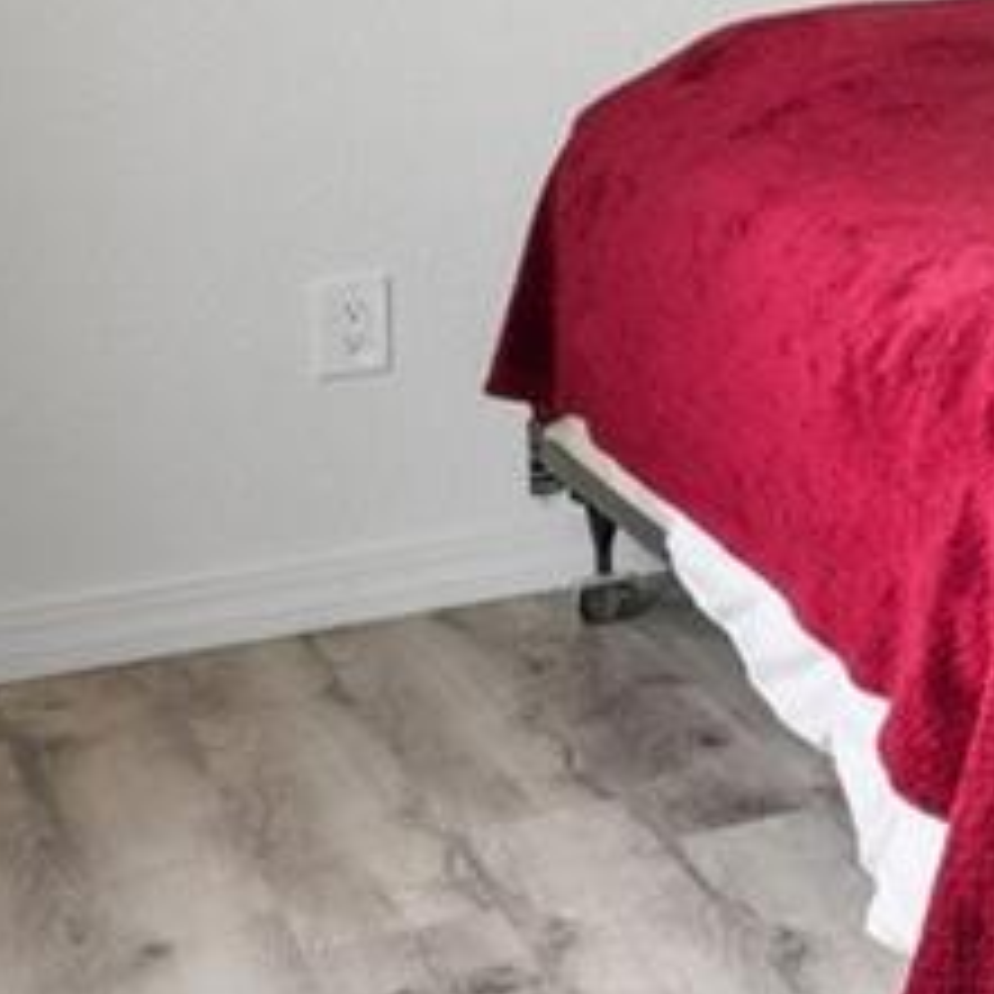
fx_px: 2794
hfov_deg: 15.2
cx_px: 2132
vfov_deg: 18.9
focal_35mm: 86
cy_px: -234
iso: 400
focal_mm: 14
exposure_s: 1/13
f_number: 9
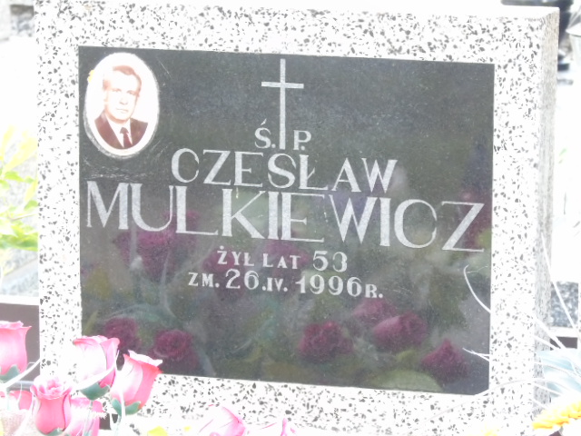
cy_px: 218
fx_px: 3122
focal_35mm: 186
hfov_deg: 10.6
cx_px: 290
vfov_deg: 8.0
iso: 640
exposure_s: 1/60
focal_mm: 33
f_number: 5
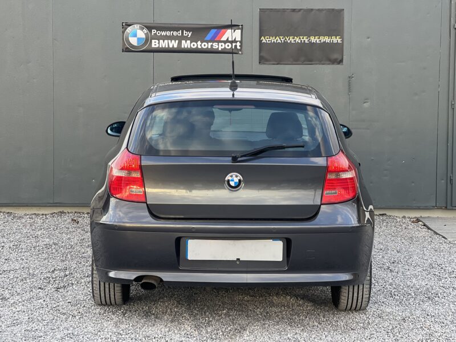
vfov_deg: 19.1
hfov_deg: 25.3
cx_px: 228
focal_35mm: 77
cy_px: 171
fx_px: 1014
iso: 80
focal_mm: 9
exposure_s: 1/100
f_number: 2.8
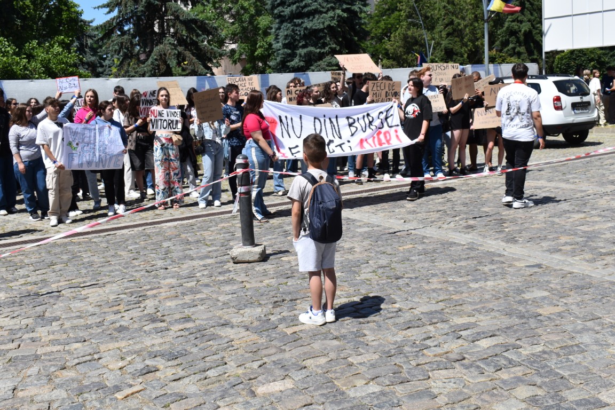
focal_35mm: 42
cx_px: 308
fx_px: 717
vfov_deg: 31.9
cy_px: 205
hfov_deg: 46.4
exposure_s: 1/400
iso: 200
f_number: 10
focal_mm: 28
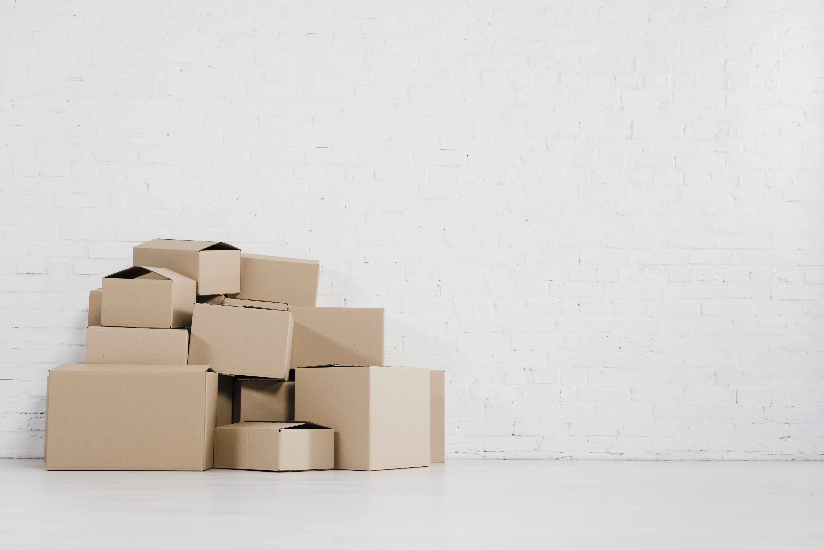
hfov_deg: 39.6
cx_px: 412
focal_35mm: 50
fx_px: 1145
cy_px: 275
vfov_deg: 27.0
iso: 100
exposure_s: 1/160
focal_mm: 50
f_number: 4
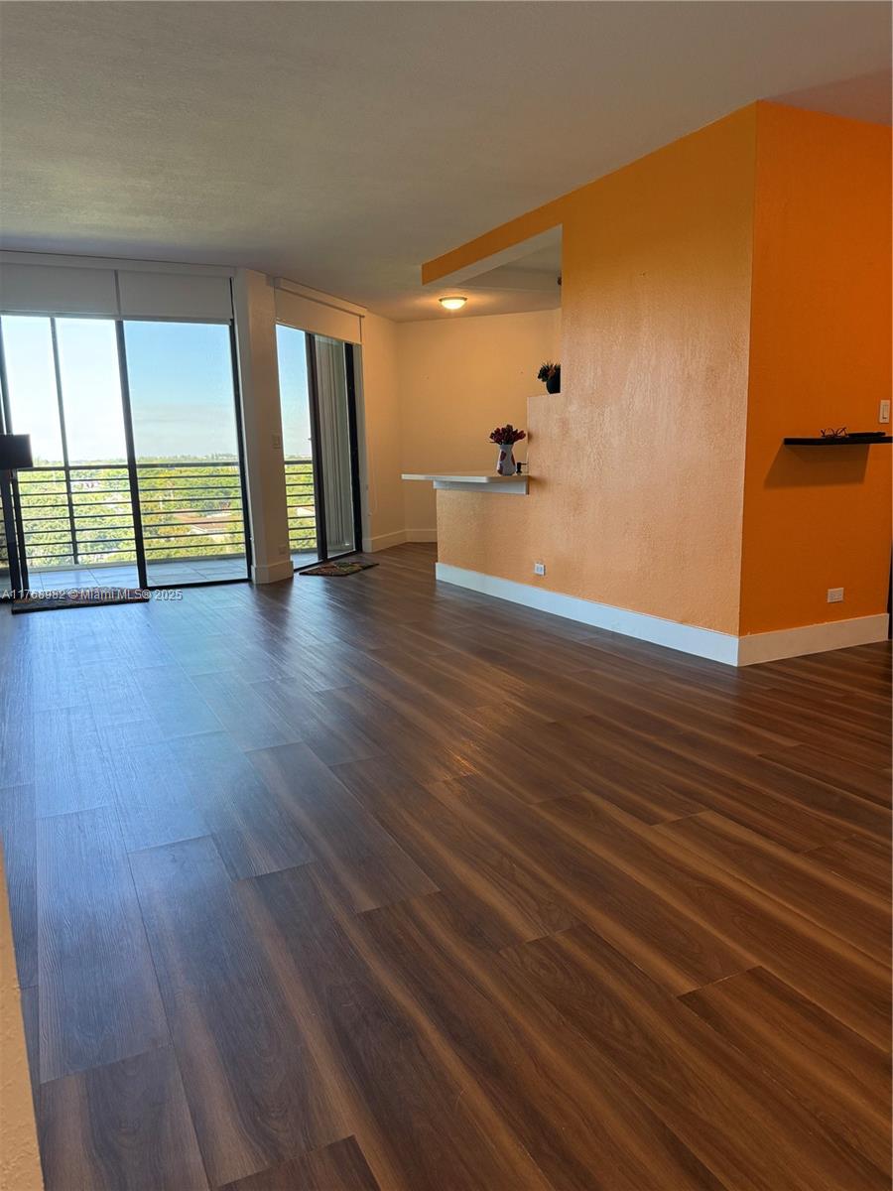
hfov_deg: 56.8
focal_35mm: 24
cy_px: 596
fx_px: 826
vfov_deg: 71.6
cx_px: 446
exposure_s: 1/120
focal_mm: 6.76
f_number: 1.78
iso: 250
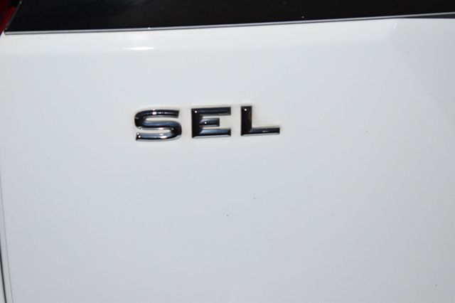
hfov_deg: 24.6
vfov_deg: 16.5
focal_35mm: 82
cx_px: 228
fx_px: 1042
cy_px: 152
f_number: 5.6
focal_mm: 55
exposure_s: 1/60
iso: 4000
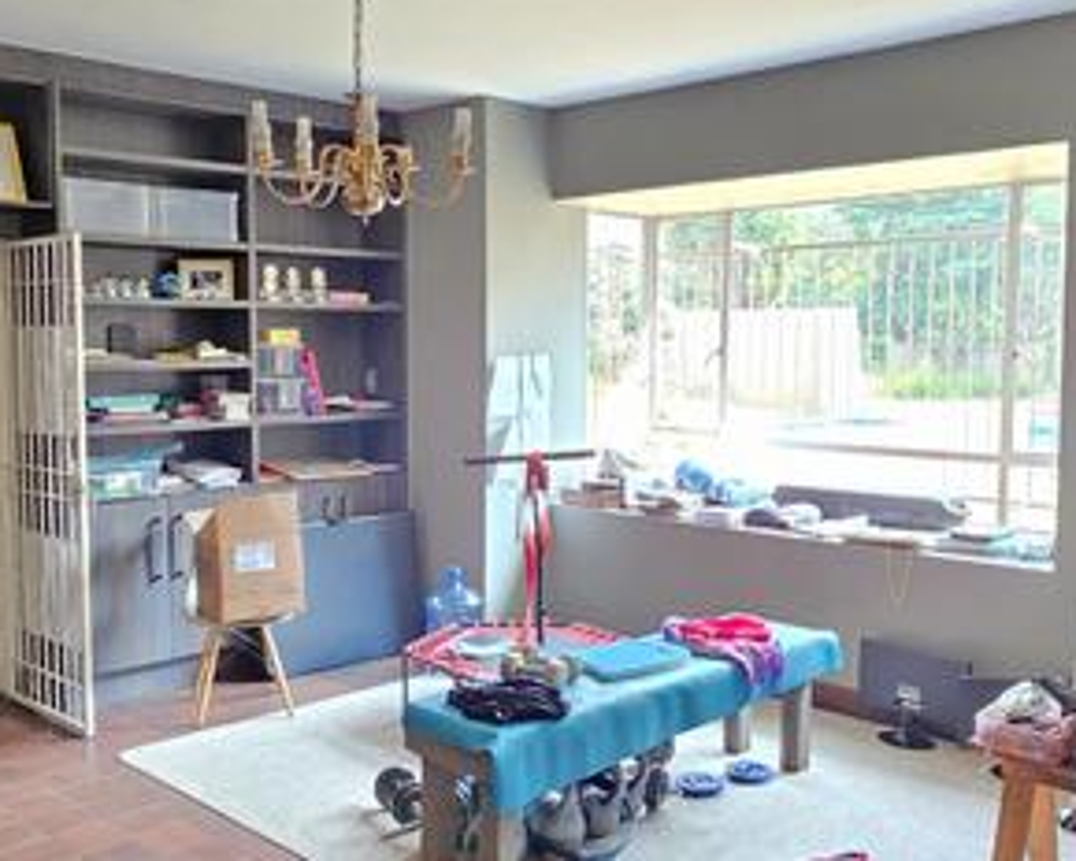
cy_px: 434
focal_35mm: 35
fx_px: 1115
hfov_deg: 51.5
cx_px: 497
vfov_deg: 42.2
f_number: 1.9
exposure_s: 1/50
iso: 1000
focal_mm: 2.2
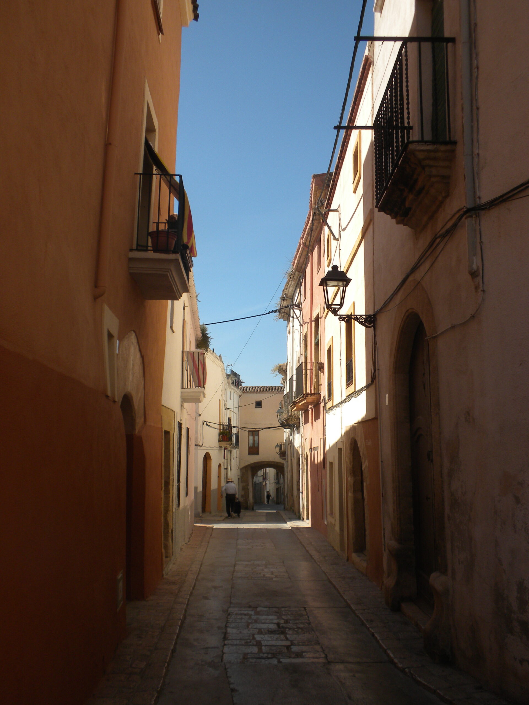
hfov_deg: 38.7
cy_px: 352
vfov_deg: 50.1
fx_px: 754
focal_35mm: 37
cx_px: 264
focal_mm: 6.6
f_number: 10
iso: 64
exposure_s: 1/109
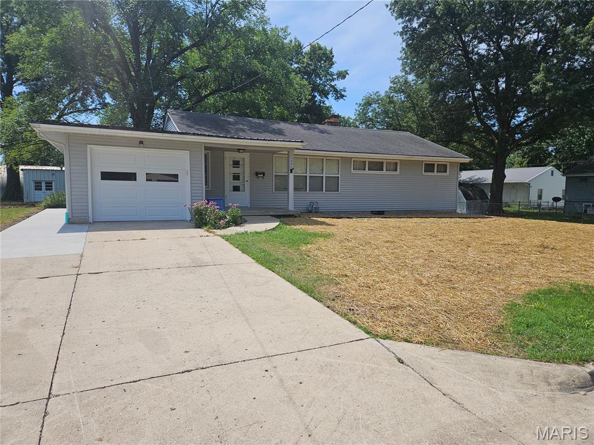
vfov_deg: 58.9
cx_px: 297
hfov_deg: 73.9
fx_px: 395
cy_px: 222
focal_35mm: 23
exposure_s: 1/2476
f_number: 1.8
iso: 25
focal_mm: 5.4
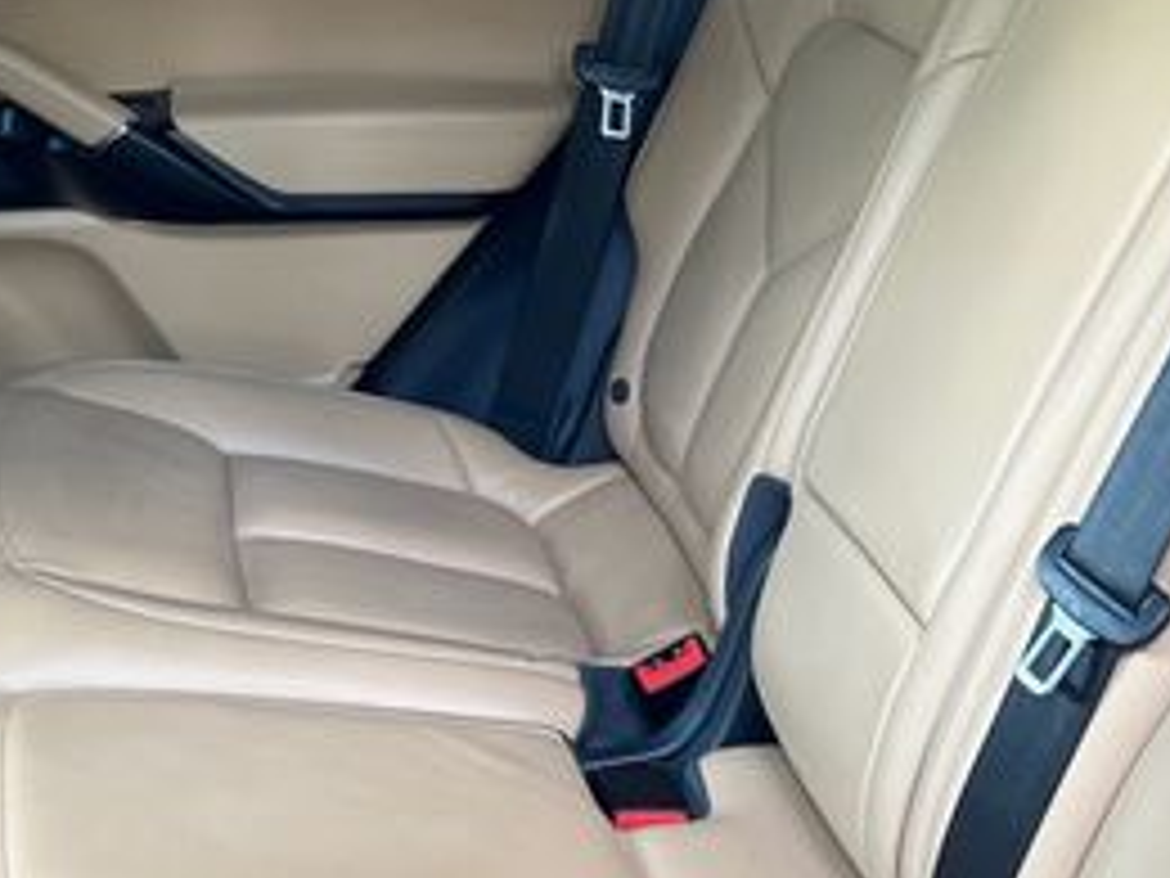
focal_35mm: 64
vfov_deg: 22.9
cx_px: 936
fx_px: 2163
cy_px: 383
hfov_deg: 29.6
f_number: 1.5
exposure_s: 1/100
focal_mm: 5.7
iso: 125
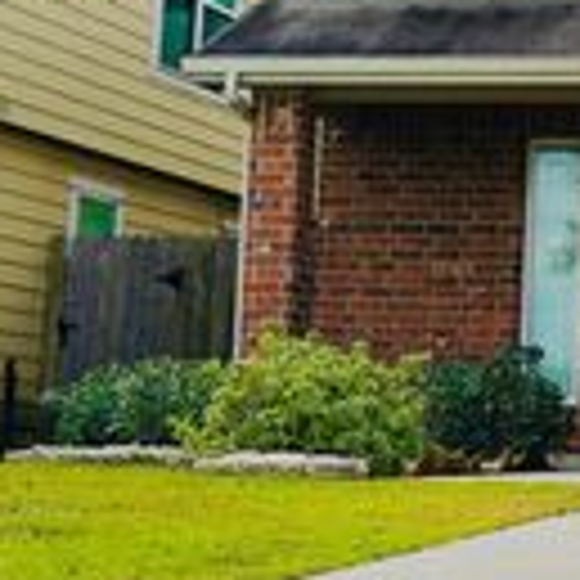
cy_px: -110
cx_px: 971
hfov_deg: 11.9
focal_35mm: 138
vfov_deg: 12.4
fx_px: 2616
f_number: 6.3
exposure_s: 1/100
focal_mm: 28
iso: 100
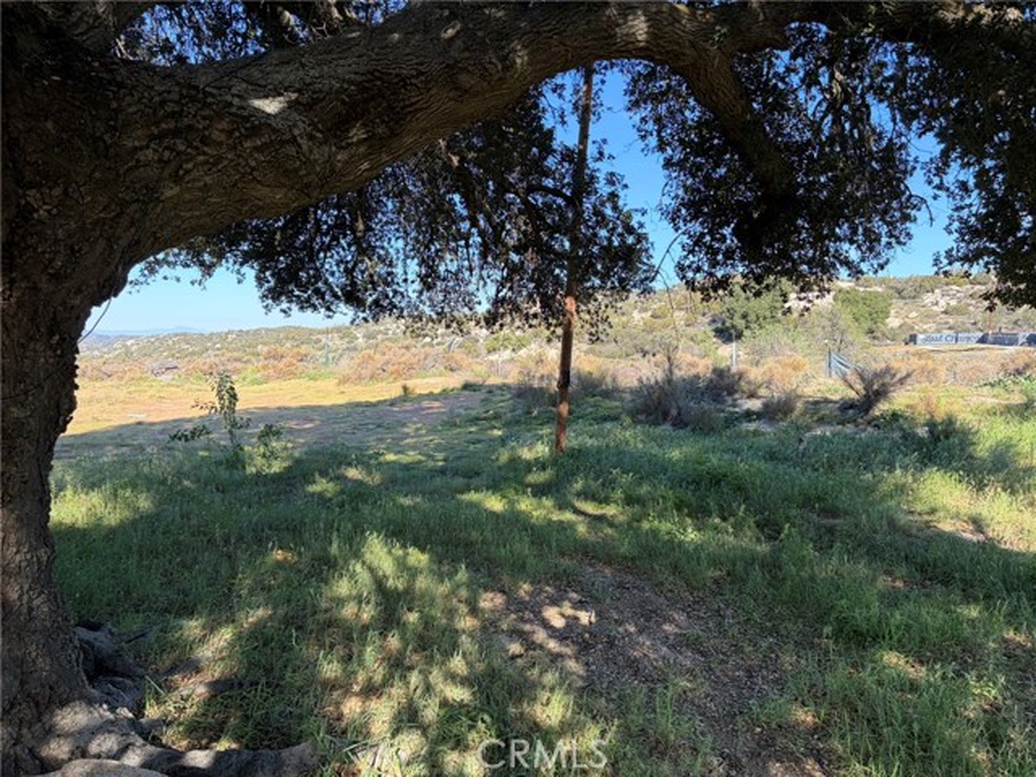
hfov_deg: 67.3
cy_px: 388
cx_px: 518
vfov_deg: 53.1
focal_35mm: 26
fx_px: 778
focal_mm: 5.96
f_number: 1.6
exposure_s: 1/1484
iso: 64
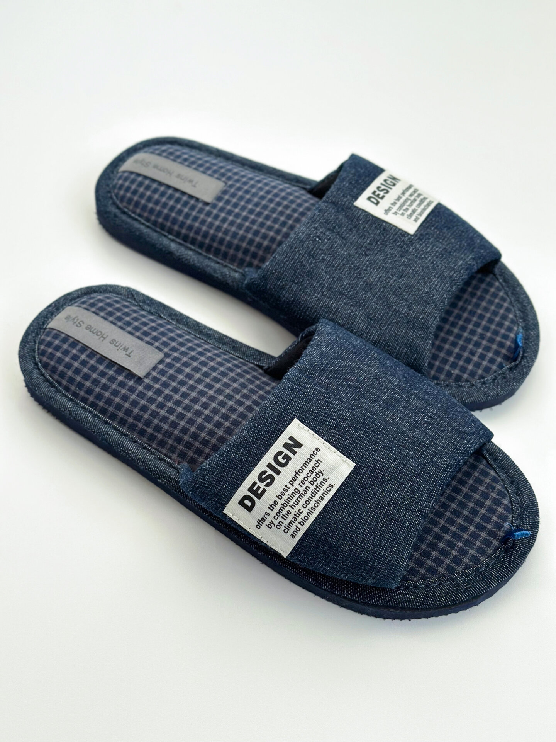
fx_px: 1028
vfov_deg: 39.7
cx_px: 278
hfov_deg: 30.3
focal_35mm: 48
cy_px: 371
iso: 80
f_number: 1.8
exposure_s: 1/1150
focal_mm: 6.86
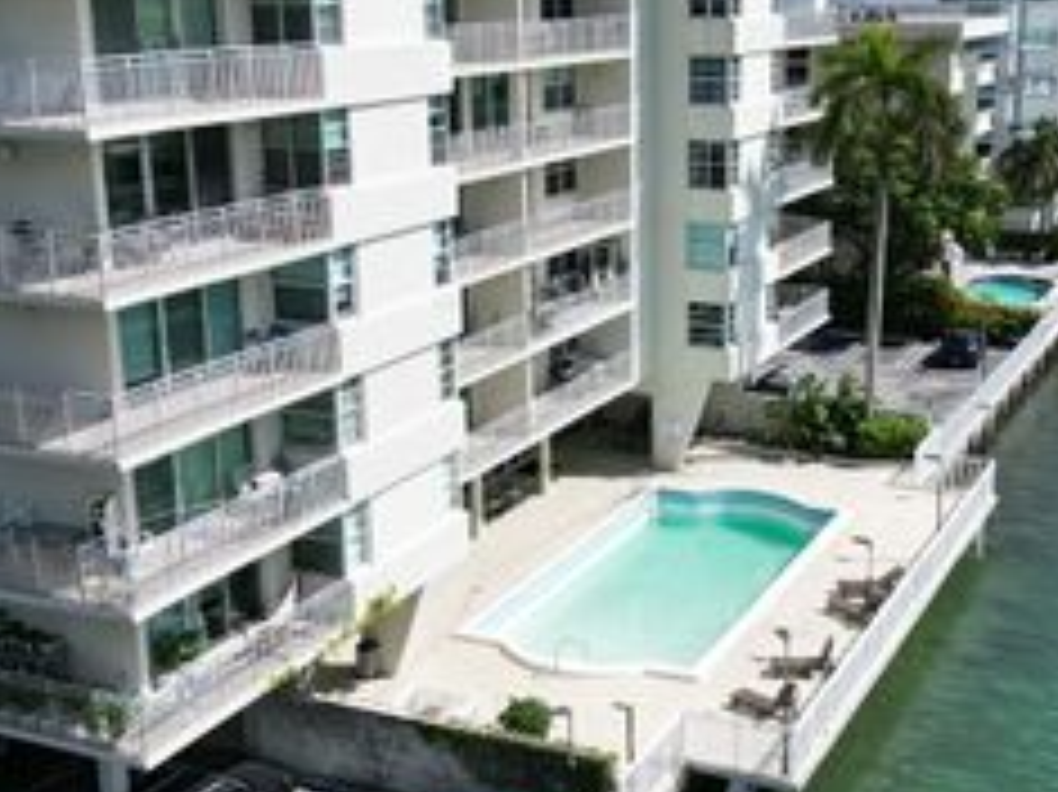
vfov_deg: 28.5
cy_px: 398
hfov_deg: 37.4
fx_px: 1558
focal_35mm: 51
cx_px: 617
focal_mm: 6.72
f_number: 1.7
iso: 200
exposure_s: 1/4000
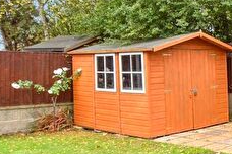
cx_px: 308
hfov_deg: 31.7
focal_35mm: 46
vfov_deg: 29.2
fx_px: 296
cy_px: 71
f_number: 8
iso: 160
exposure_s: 1/20
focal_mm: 10
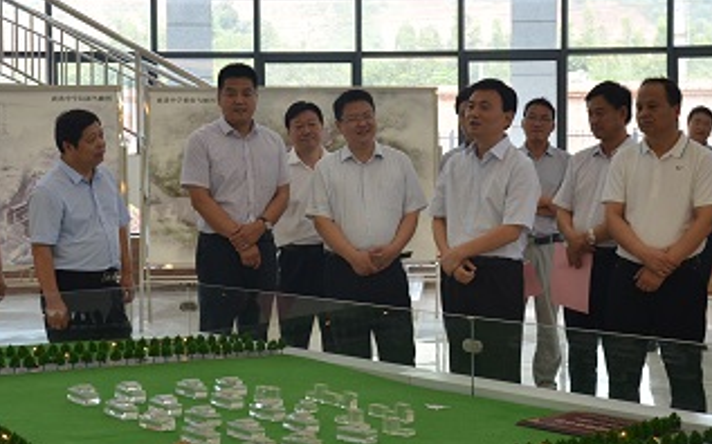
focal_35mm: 74
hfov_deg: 27.8
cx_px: 377
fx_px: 1436
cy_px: 211
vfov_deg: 17.6
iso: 400
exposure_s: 1/100
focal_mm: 28
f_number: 4
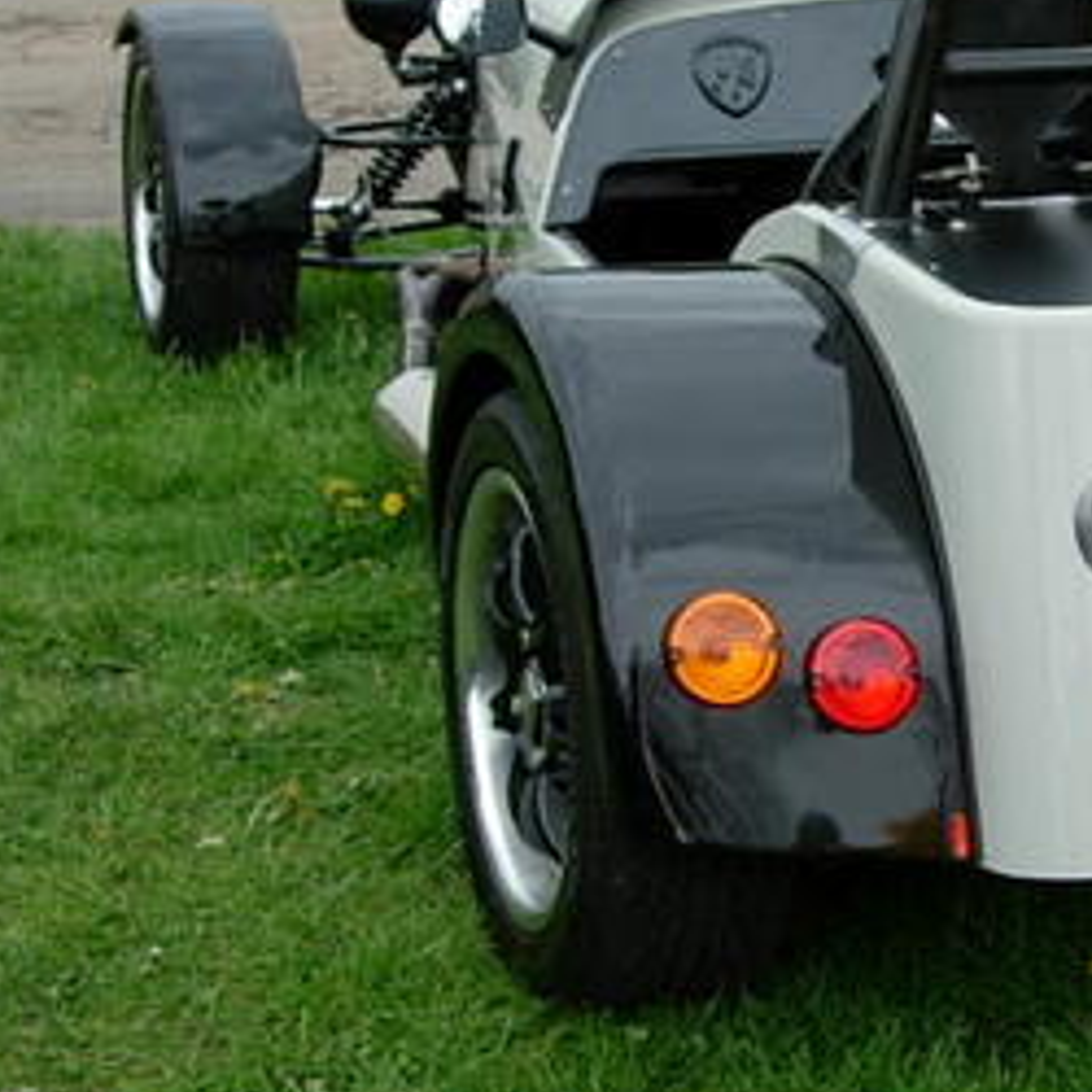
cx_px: 1070
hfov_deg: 19.6
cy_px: 459
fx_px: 3069
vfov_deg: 20.2
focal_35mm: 86
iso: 64
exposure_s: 1/395
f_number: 2.8
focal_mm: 7.8
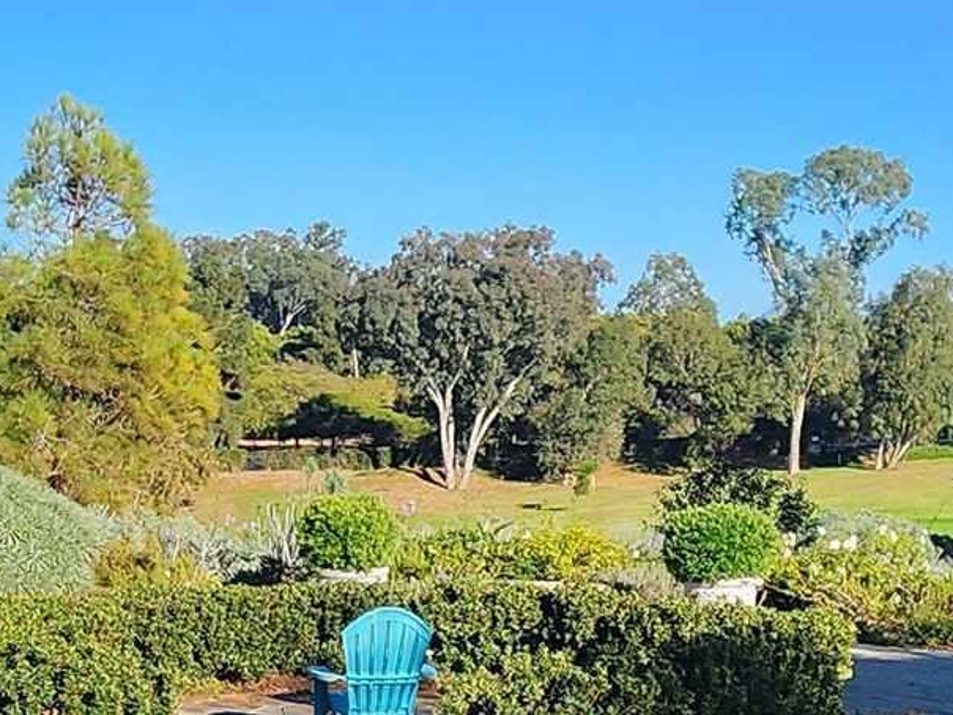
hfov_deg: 29.3
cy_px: 517
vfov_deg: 22.1
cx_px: 561
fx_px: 1817
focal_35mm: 66
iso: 50
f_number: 2.2
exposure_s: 1/1073
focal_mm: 2.2
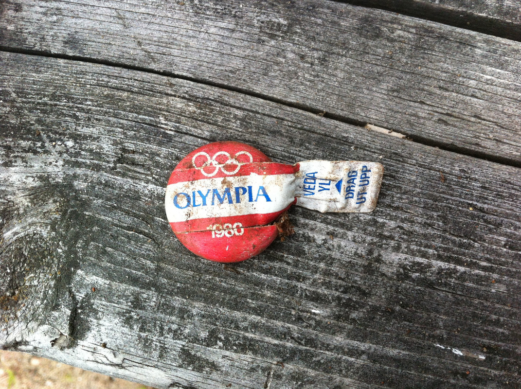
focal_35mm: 35
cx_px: 260
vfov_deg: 40.6
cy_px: 194
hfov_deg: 52.7
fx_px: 526
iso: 125
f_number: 2.8
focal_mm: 3.85
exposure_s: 1/120
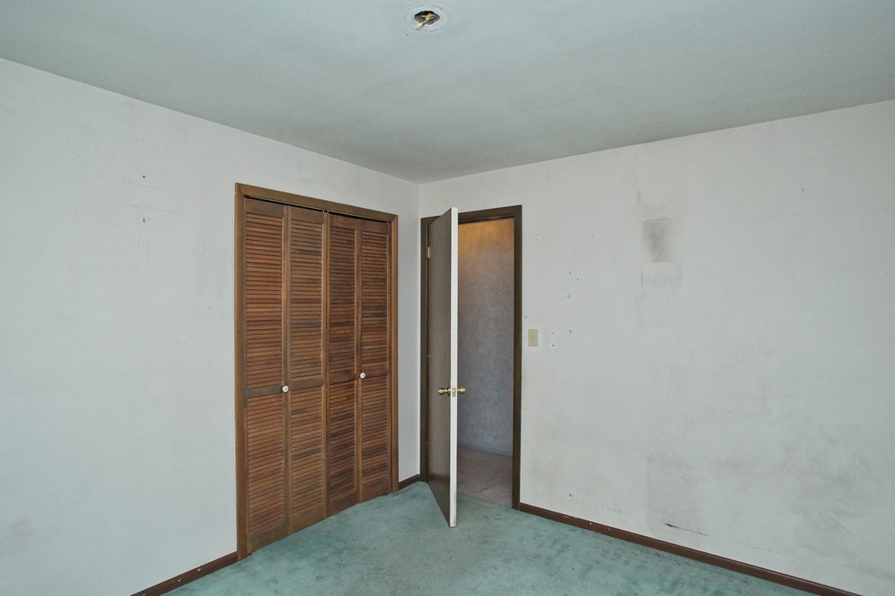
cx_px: 441
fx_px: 472
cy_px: 304
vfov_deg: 64.5
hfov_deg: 86.9
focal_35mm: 19
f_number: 4.5
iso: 800
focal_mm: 12
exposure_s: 1/160
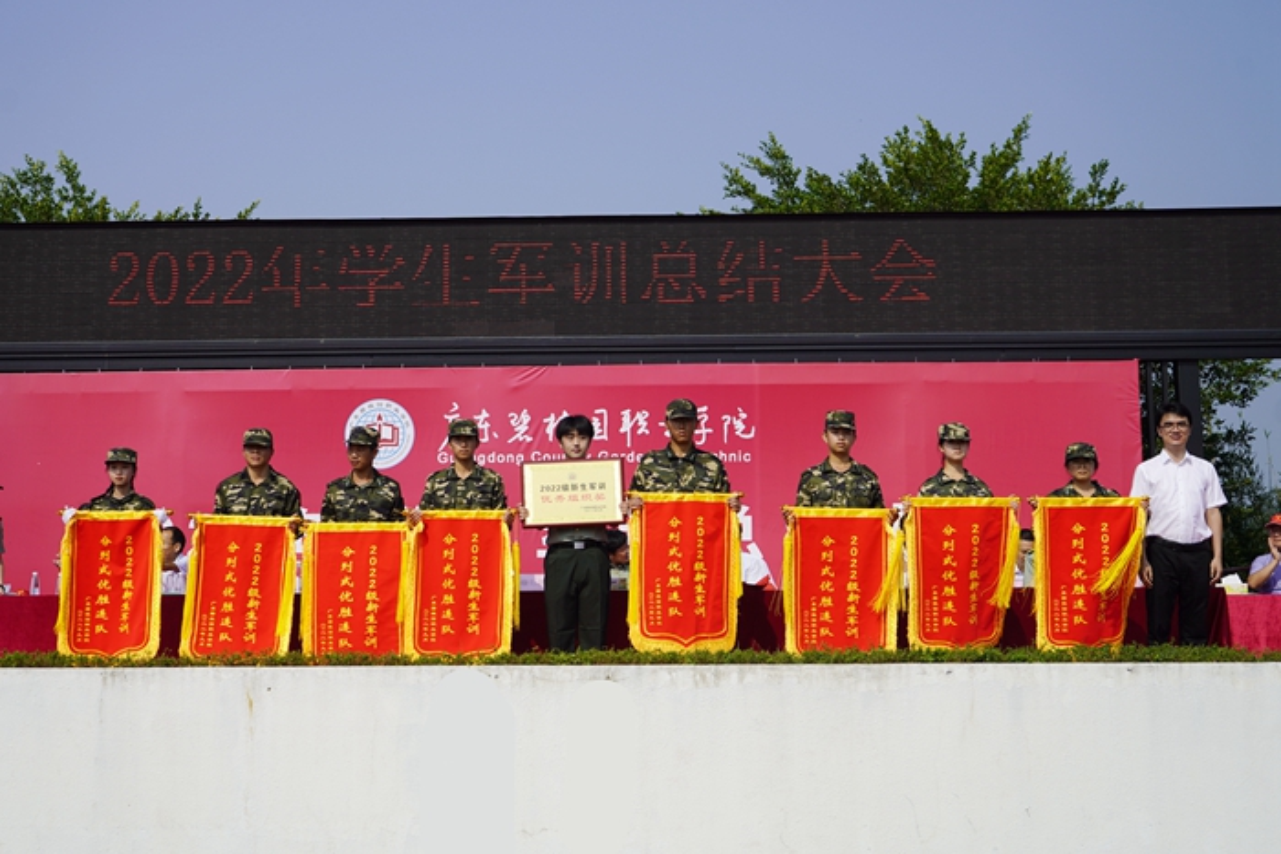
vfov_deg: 29.3
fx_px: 1637
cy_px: 427
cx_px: 640
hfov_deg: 42.7
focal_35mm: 46
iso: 100
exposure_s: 1/1250
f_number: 5
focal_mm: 46
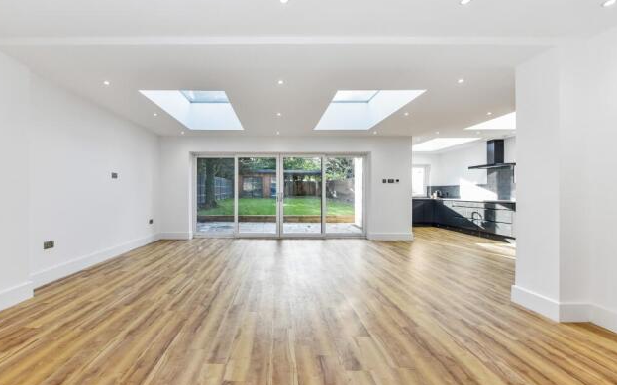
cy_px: 193
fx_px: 252
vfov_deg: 74.8
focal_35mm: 15
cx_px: 295
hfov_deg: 101.4
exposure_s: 1/80
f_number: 8
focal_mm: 14
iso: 400
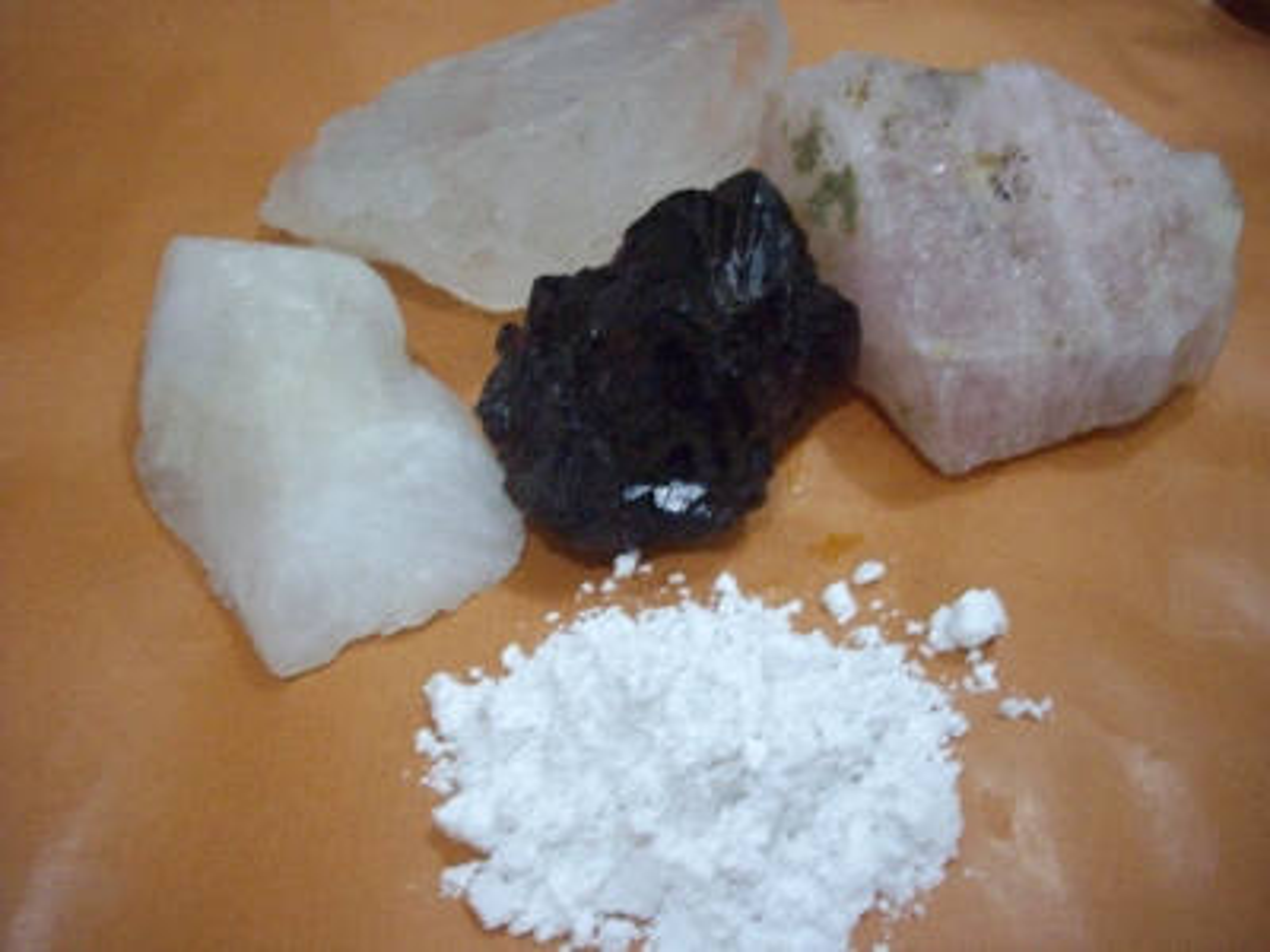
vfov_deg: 38.7
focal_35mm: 37
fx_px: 1357
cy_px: 476
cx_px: 635
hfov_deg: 50.1
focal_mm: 6.2
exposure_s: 1/8
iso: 400
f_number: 2.8
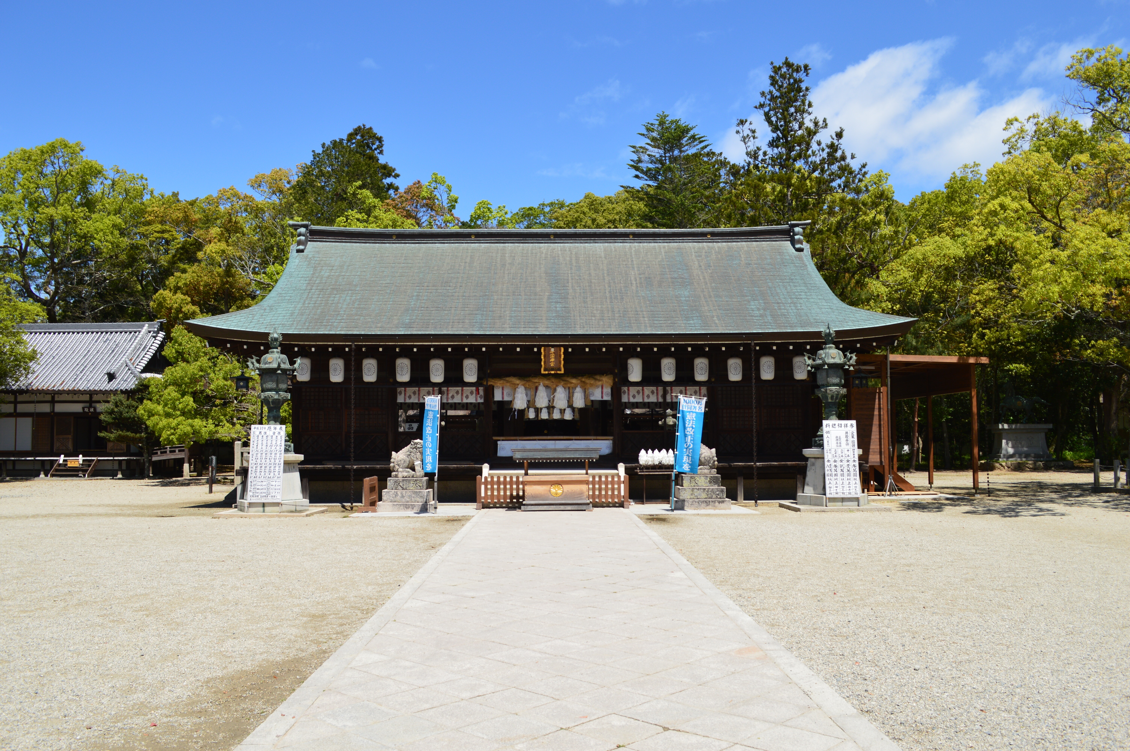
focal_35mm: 27
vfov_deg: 47.8
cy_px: 376
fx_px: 847
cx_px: 565
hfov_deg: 67.4
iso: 100
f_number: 8
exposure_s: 1/250
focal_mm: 18
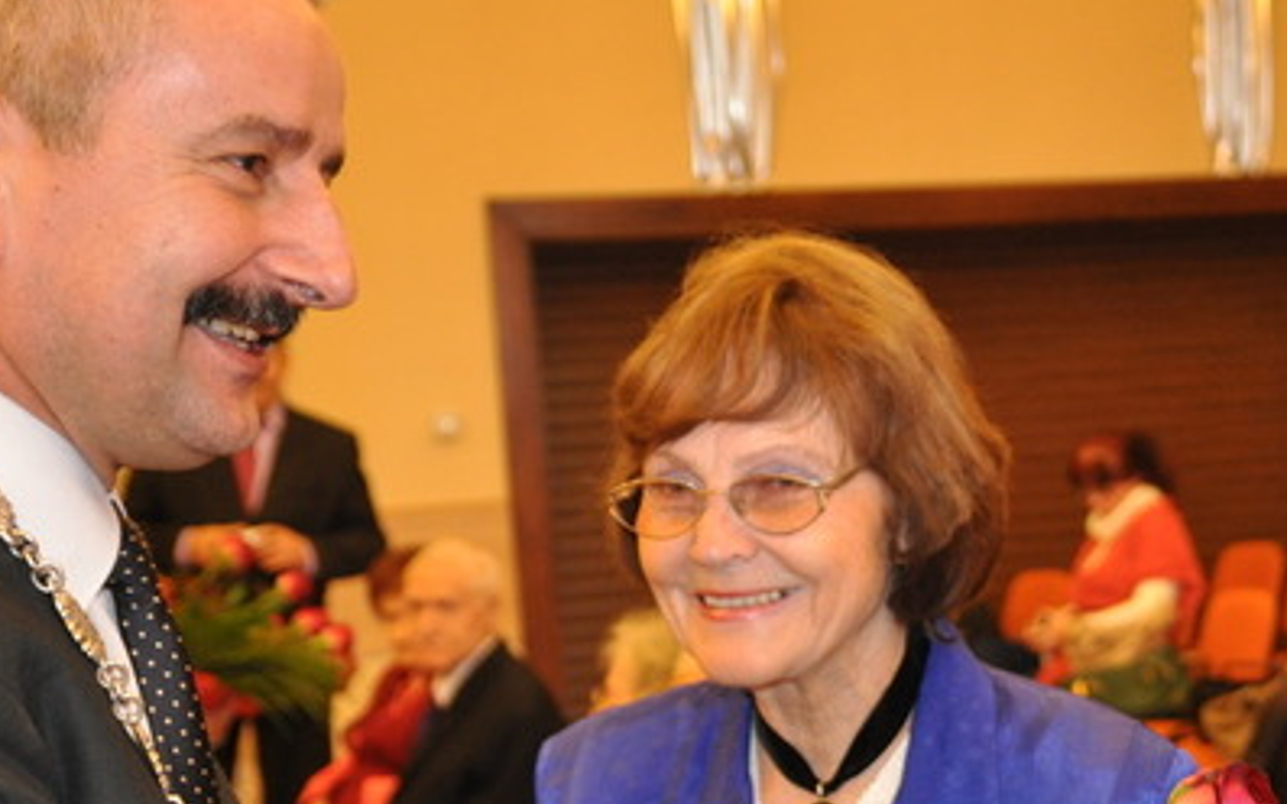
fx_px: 2490
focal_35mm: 71
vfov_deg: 18.2
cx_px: 947
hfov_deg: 28.6
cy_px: 631
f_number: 3.2
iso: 800
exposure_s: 1/60
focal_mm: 26
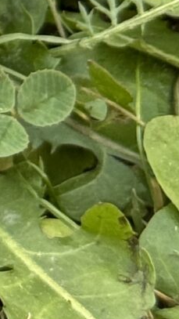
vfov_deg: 6.4
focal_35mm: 329
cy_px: -224
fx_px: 2776
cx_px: -477
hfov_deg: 3.5
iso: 100
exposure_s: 1/221
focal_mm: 6.76
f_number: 1.78
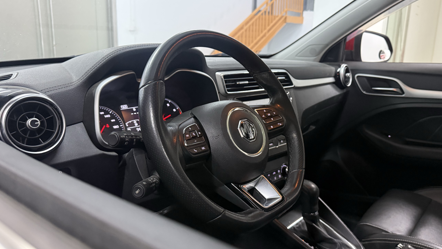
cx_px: 237
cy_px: 128
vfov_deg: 40.2
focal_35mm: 29
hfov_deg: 66.0
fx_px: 340
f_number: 1.78
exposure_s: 1/60
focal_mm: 6.76
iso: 640
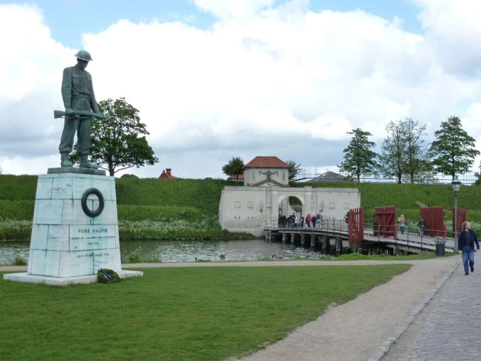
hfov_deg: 45.8
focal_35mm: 41
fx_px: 570
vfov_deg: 35.1
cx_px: 242
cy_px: 187
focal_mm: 6.8
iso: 160
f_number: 3.8
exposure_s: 1/400
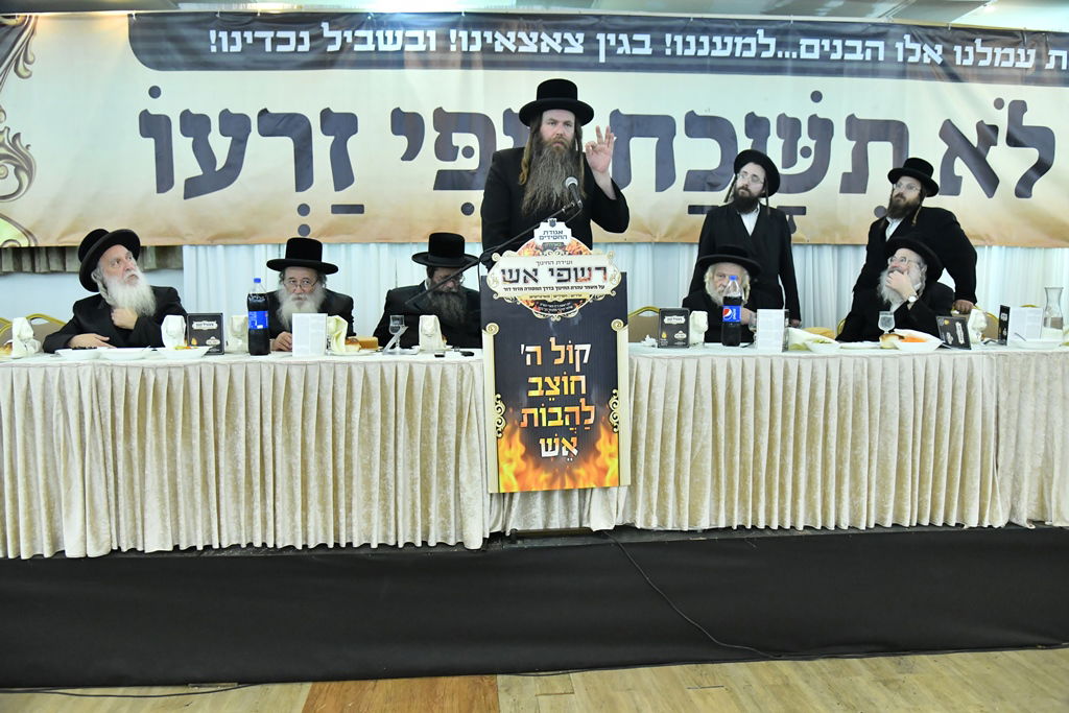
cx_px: 534
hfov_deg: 61.9
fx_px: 891
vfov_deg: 43.6
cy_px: 356
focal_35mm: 30
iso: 4000
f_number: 4.5
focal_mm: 30
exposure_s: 1/320
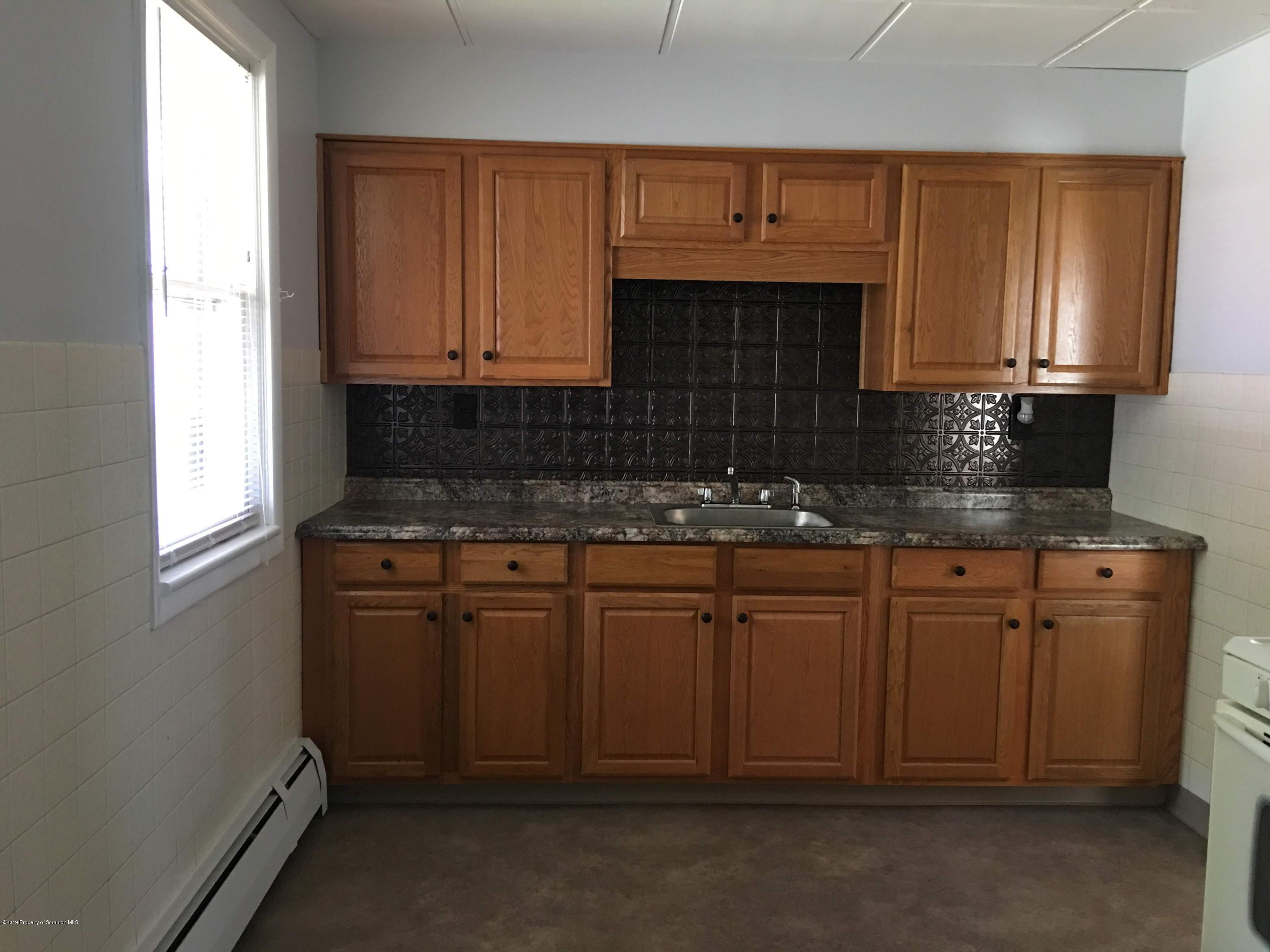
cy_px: 476
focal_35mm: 29
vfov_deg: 48.2
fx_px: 1064
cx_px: 635
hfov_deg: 61.7
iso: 80
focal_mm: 4.15
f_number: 2.2
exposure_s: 1/10
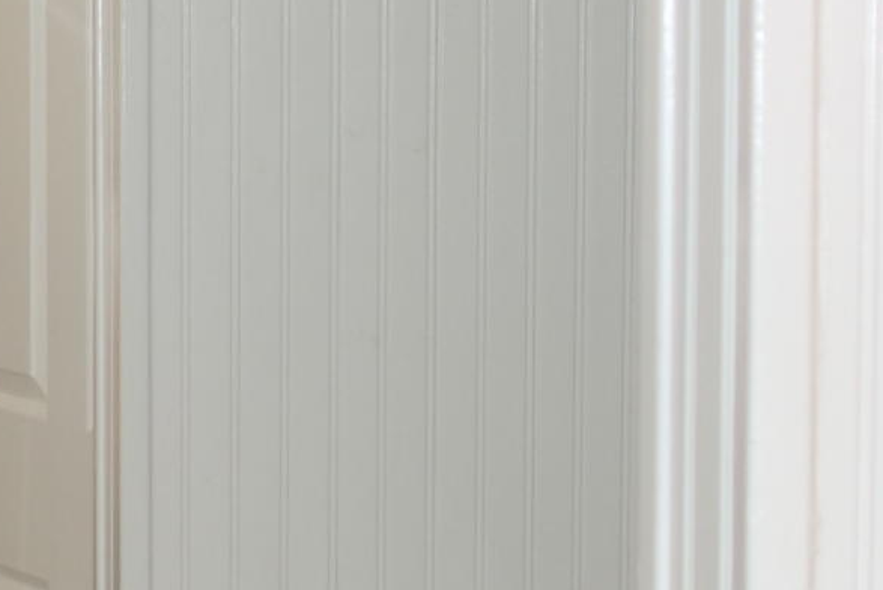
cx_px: -366
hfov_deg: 13.6
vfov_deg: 9.6
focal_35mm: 143
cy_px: 293
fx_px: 3509
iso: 125
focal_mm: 10.4
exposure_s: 1/80
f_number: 1.8
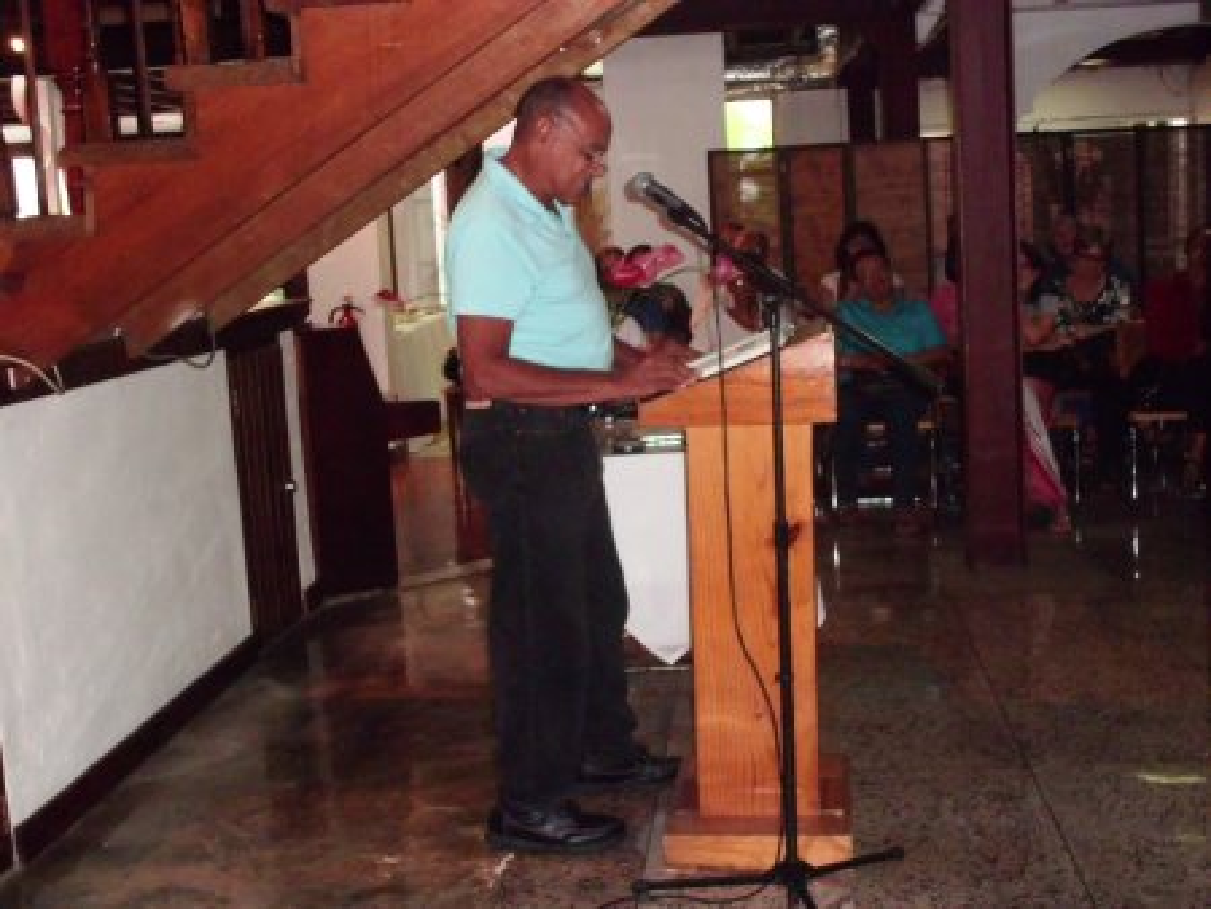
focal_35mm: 47
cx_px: 606
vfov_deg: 30.9
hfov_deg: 40.4
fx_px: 1645
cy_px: 454
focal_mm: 8.4
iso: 400
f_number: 3.3
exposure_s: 1/60
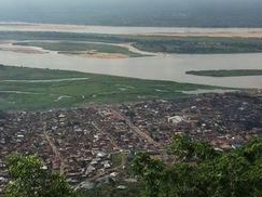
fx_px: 560
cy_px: 52
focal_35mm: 74
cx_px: 89
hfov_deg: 26.2
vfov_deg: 19.8
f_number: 2.2
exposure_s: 1/5128
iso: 40
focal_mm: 4.12
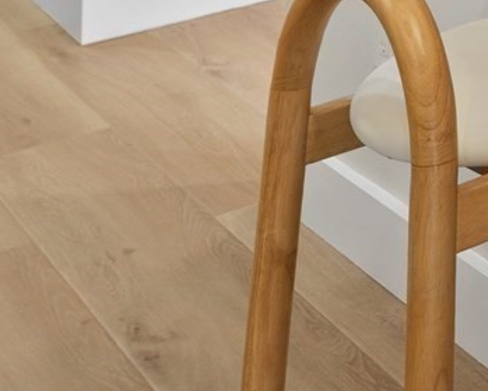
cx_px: 1124
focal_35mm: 88
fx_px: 1272
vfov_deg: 14.3
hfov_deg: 14.9
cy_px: -411
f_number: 9
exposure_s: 1.6
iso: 200
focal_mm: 16
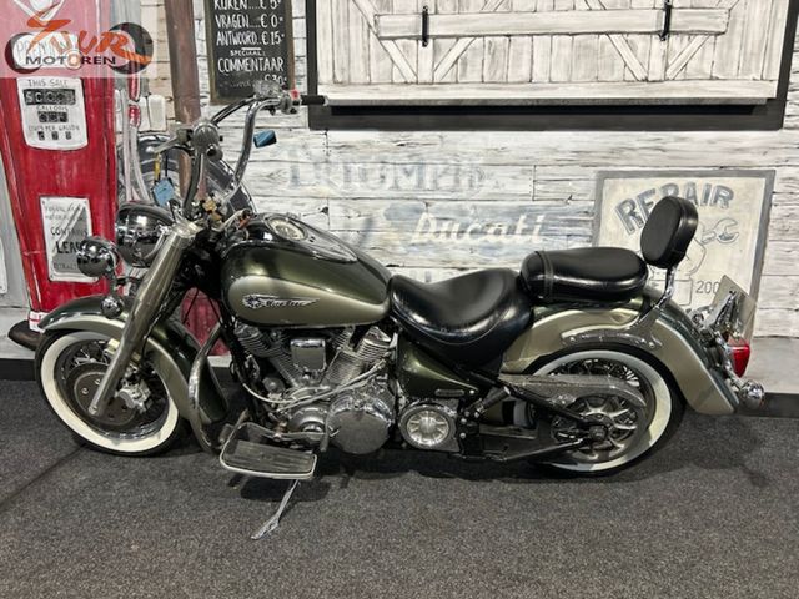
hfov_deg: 67.3
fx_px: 600
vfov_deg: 53.1
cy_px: 300
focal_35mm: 26
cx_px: 400
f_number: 1.5
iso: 80
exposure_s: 1/50
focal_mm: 5.7
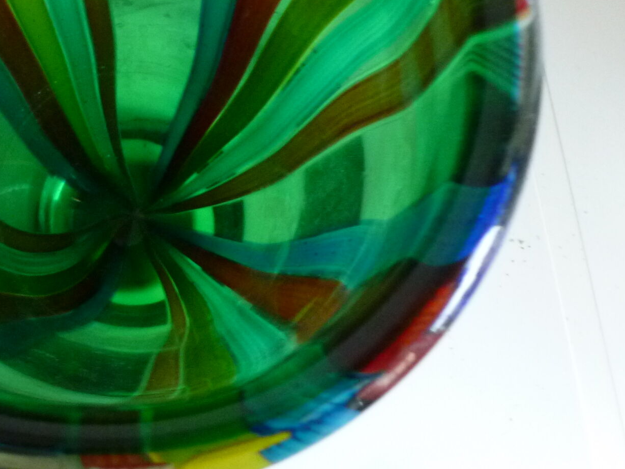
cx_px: 98
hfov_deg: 36.5
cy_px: 54
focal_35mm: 50
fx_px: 903
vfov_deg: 28.1
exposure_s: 1/10
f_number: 3.3
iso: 400
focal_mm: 4.3
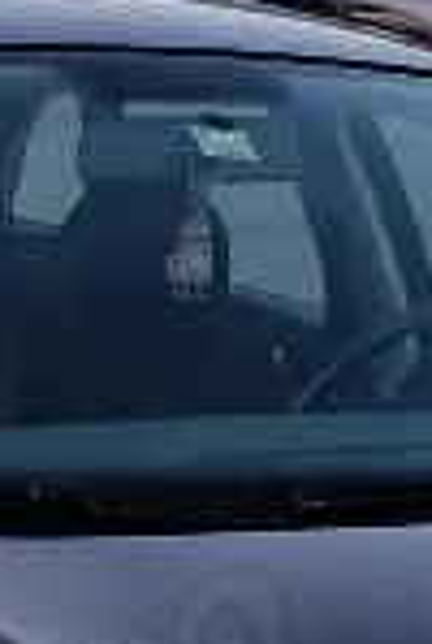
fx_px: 2992
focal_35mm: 167
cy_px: 947
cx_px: 112
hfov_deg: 8.2
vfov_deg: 11.8
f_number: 1.88
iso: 443
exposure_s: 1/50.3
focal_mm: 5.59
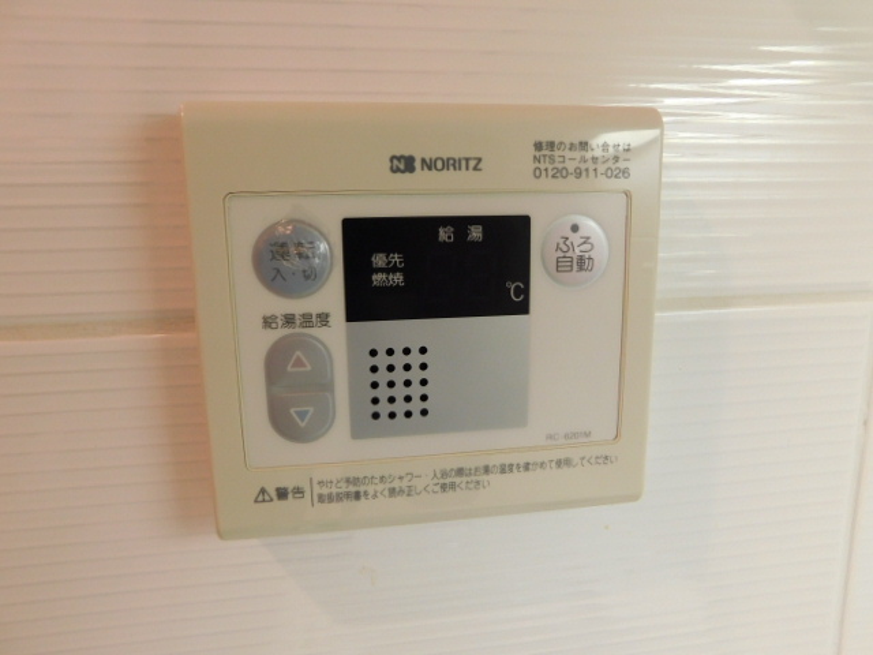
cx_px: 436
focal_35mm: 23
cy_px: 328
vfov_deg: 58.9
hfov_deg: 73.9
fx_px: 580
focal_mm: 4
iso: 125
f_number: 3
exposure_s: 1/30
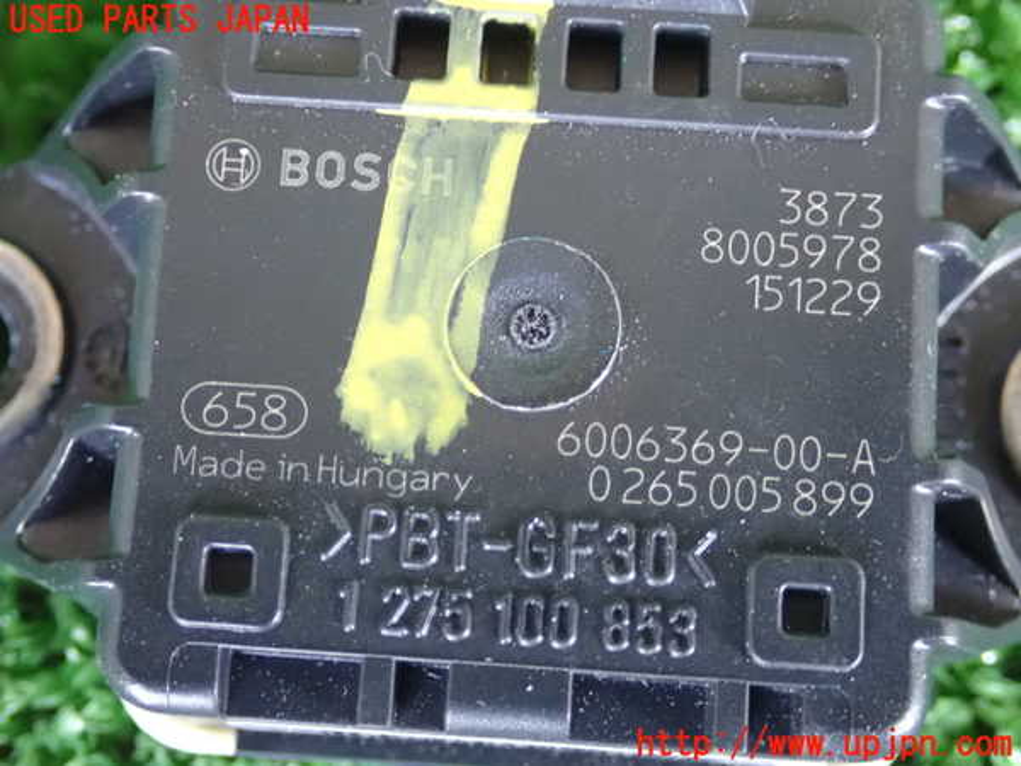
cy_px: 383
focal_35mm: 62
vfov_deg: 23.7
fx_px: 1829
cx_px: 510
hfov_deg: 31.2
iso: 1600
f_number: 3.6
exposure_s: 1/60
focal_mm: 11.09
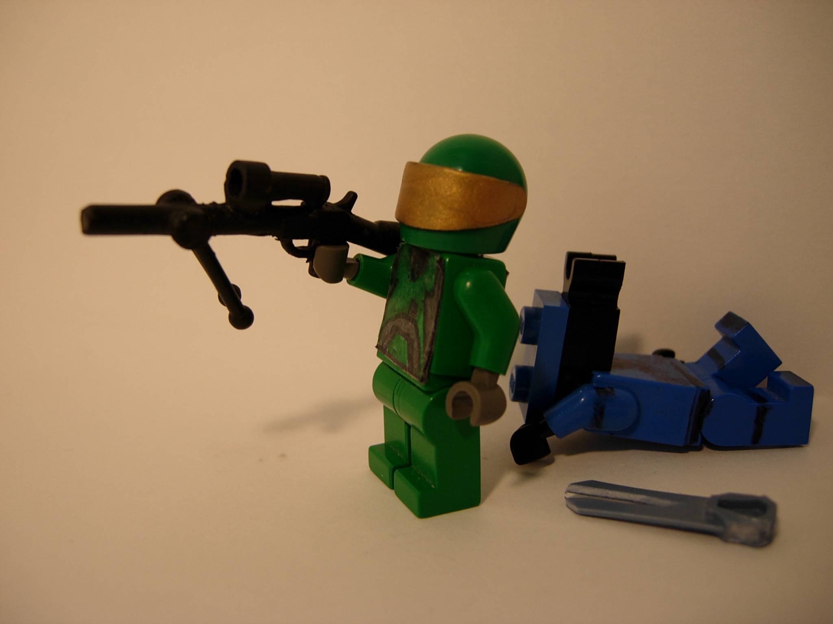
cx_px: 416
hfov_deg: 51.4
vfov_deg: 39.7
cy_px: 312
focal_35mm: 36
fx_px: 866
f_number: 2.7
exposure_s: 1/58.6
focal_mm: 7.5
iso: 50
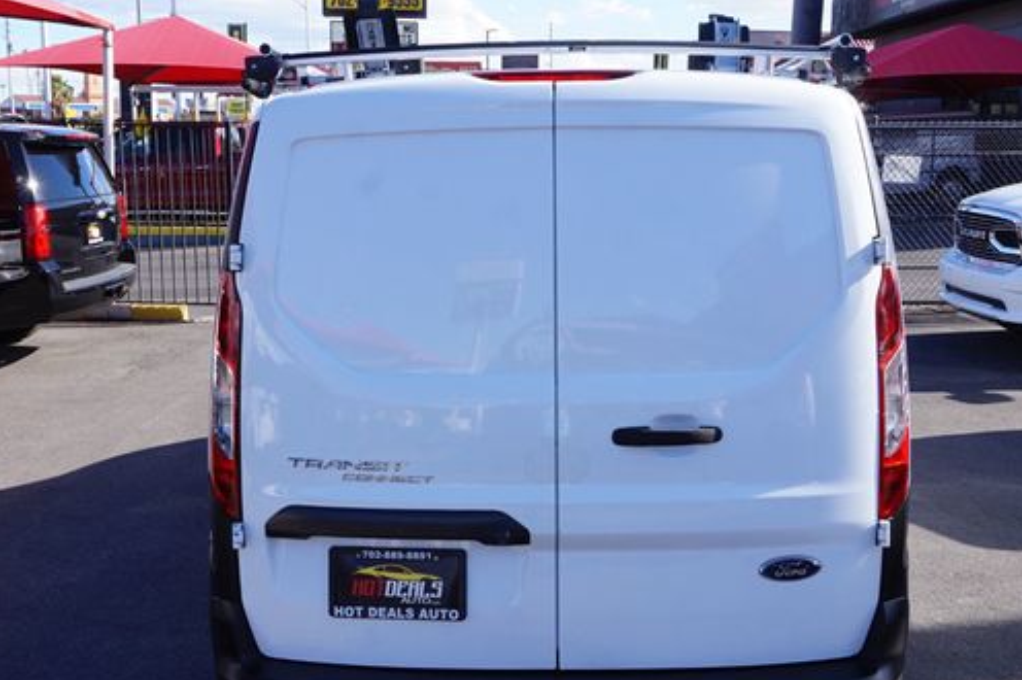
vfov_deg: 32.8
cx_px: 505
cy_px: 404
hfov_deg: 47.8
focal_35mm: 41
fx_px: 1153
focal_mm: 21
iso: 100
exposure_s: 1/80
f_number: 10
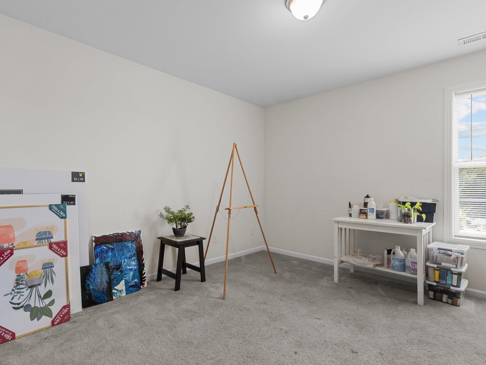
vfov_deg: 71.6
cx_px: 220
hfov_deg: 87.5
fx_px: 253
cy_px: 185
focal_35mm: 18
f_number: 8
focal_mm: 16
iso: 400
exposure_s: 1/1.43
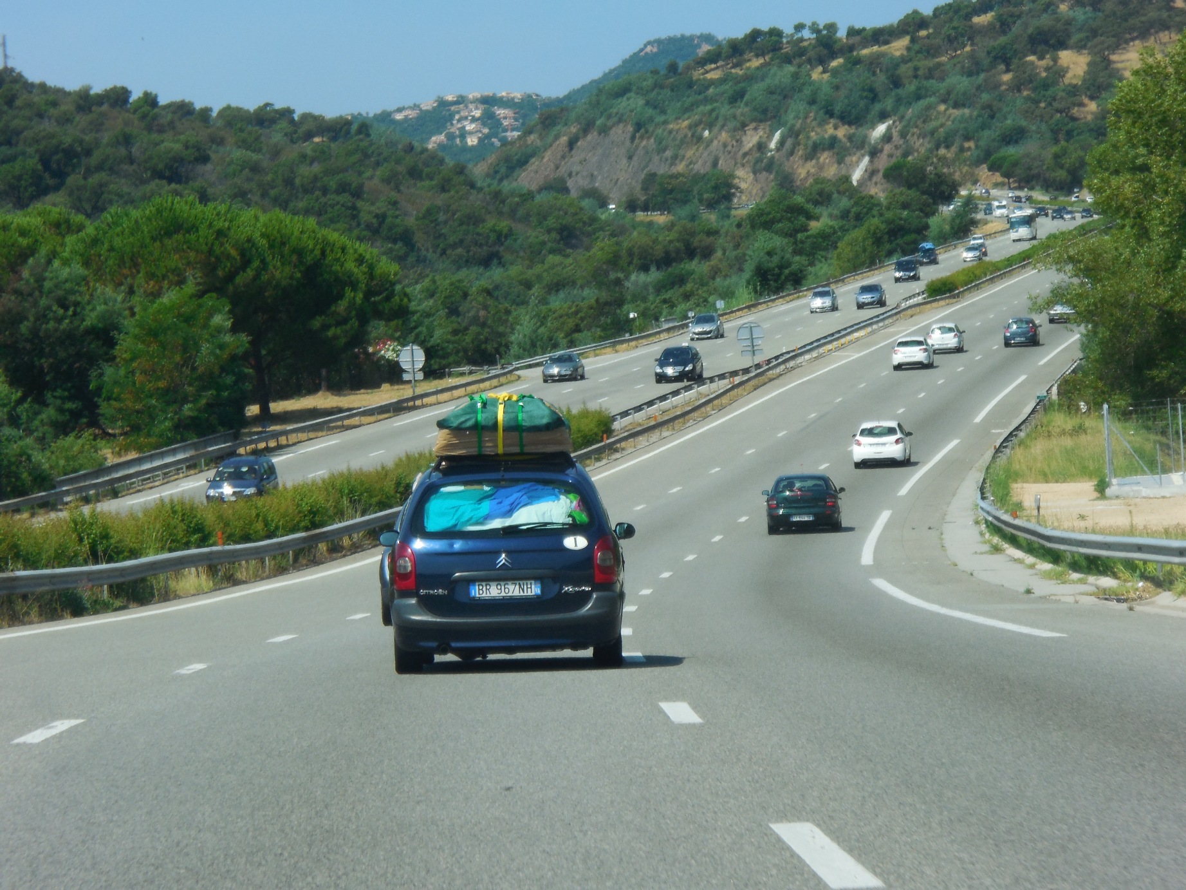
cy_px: 445
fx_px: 5344
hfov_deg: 12.7
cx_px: 593
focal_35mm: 156
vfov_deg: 9.5
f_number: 6.5
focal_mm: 27.6
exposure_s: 1/320
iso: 125
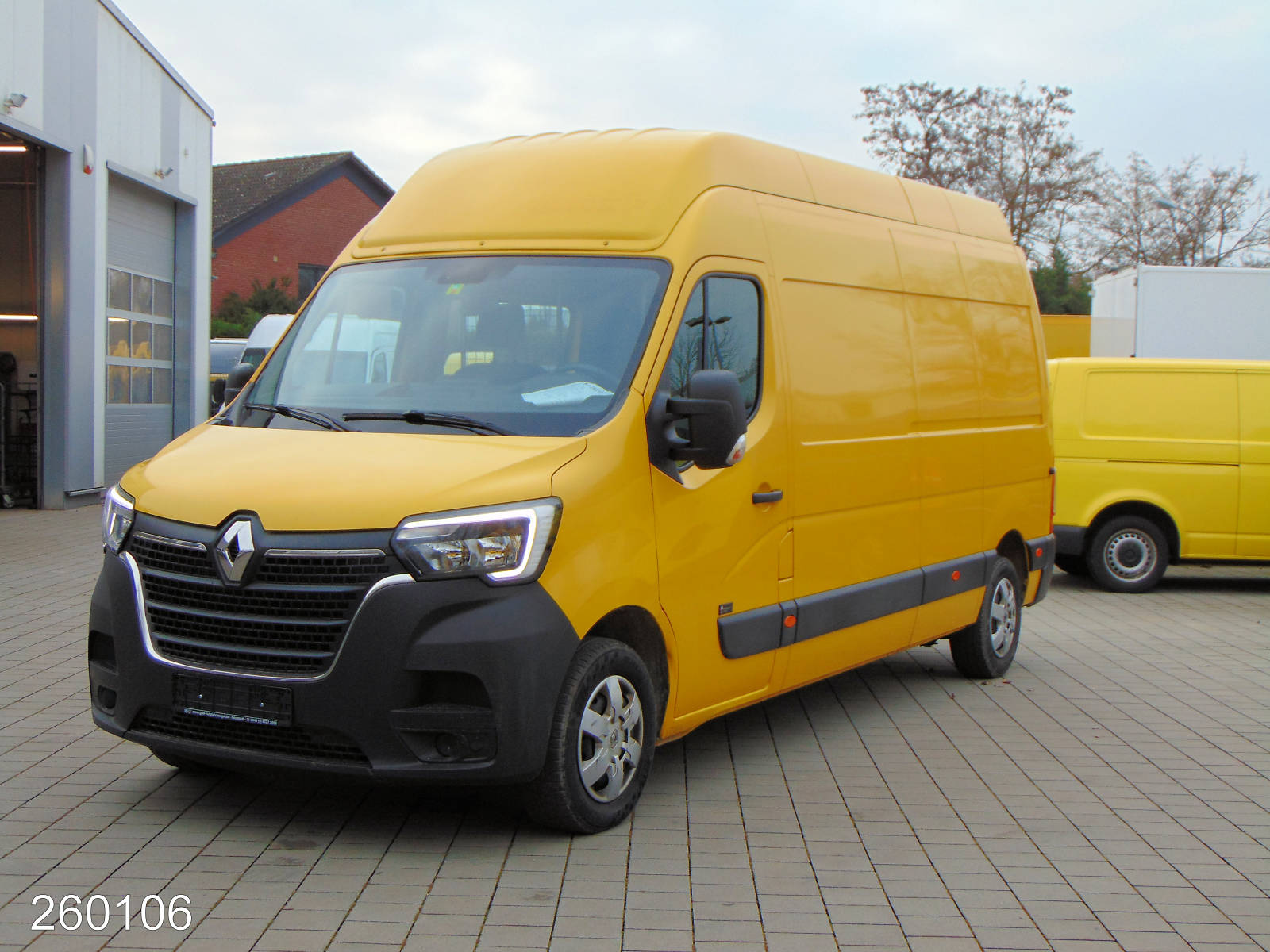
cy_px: 476
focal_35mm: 50
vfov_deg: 29.1
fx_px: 1834
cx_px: 635
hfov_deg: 38.2
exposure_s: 1/160
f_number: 3.5
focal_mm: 9
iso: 80
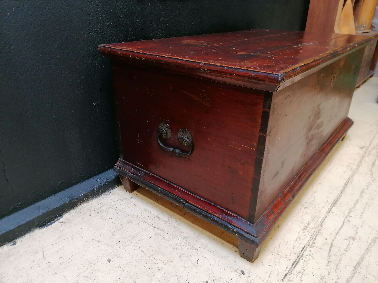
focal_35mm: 27
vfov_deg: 51.4
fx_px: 295
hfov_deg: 65.3
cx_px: 189
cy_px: 142
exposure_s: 1/33.3
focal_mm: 4.75
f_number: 1.8
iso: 200
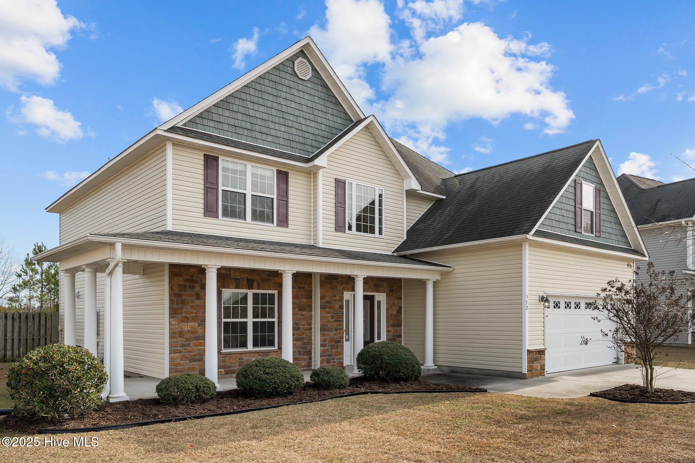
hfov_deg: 72.6
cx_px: 348
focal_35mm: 24
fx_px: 473
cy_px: 232
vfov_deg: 52.2
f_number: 7.1
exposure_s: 1/250
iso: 100
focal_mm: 24.5
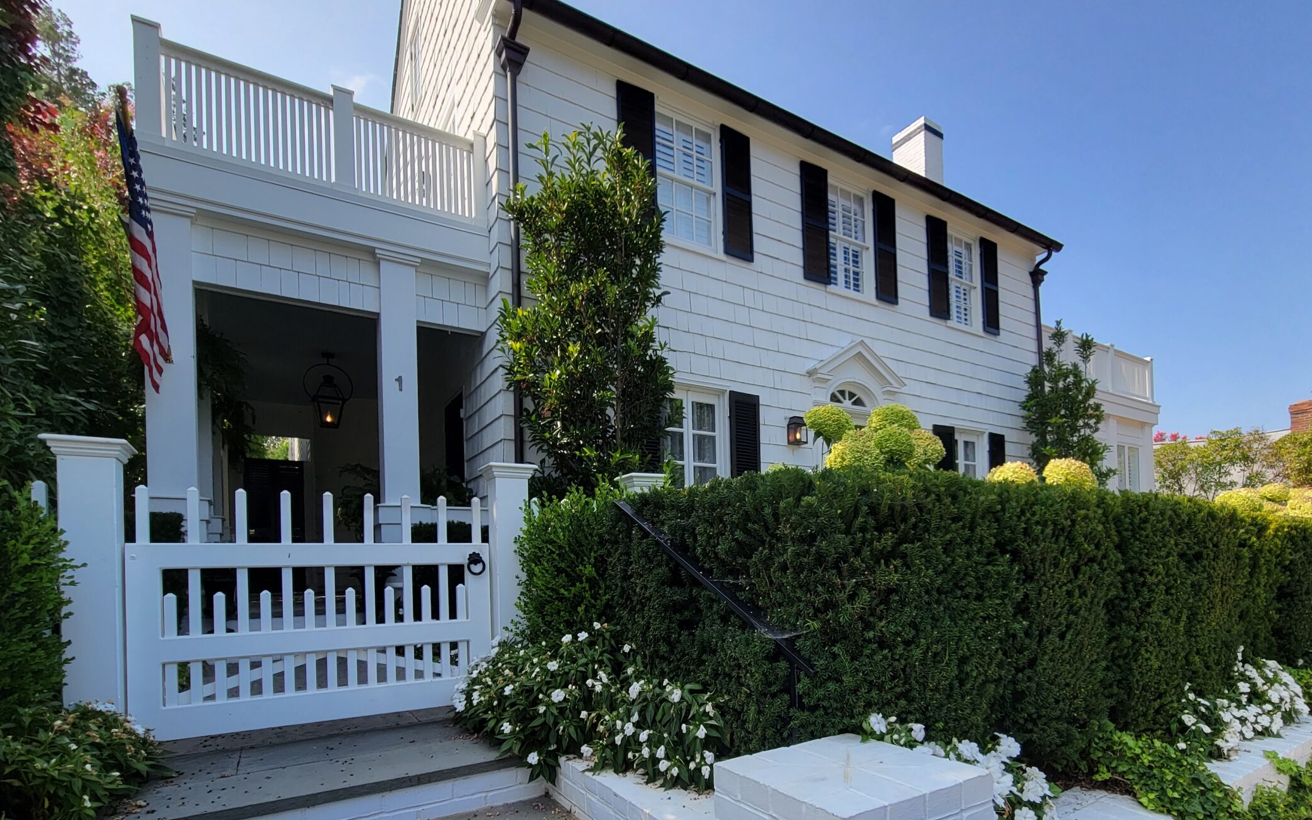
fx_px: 608
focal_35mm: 17
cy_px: 554
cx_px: 737
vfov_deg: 66.0
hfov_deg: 93.9
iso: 50
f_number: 2.2
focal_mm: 2.2
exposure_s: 1/711
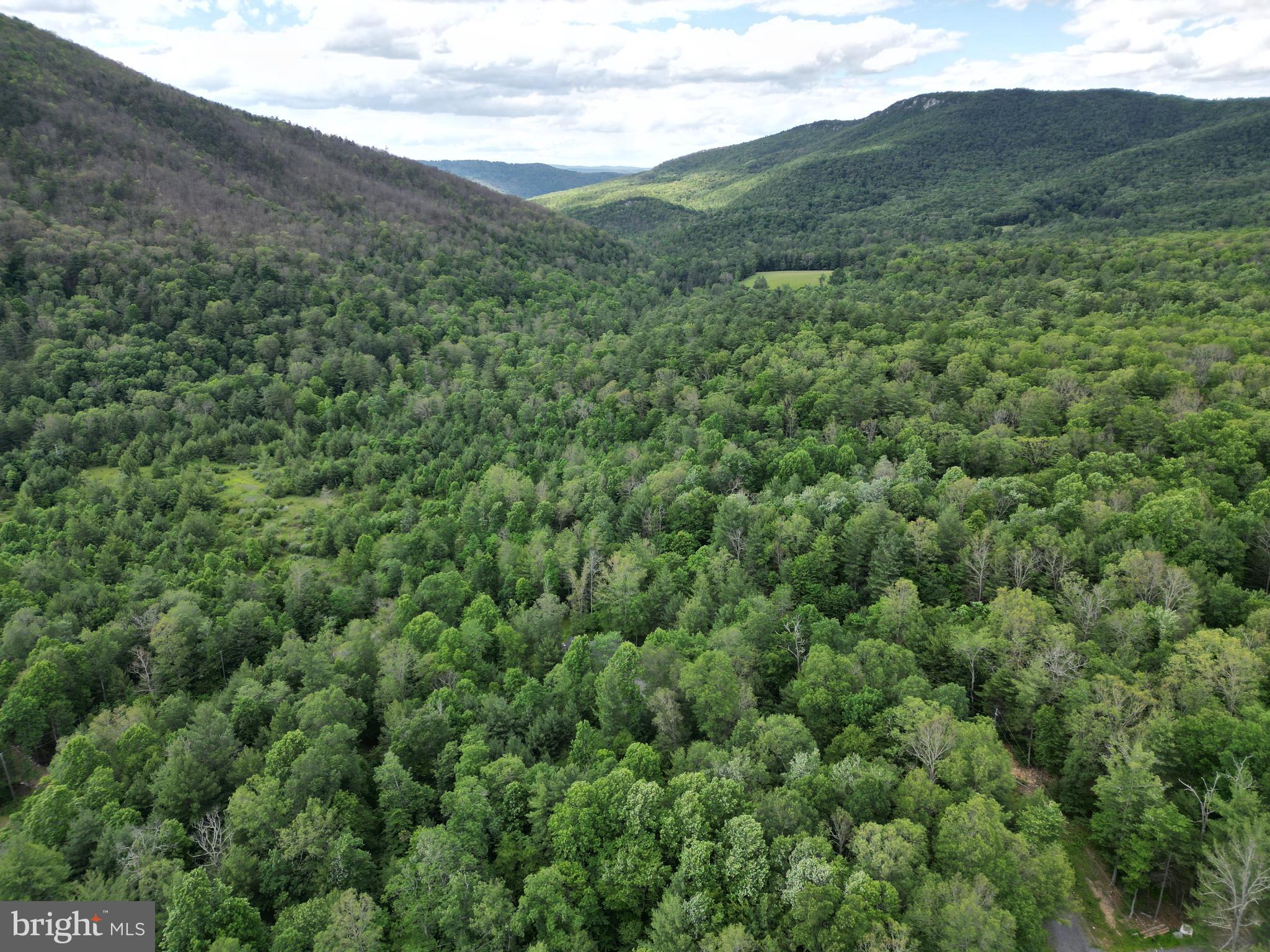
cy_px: 476
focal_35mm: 24
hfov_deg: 71.6
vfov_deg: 56.8
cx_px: 635
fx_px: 881
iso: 100
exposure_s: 1/1000
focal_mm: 6.72
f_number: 1.7
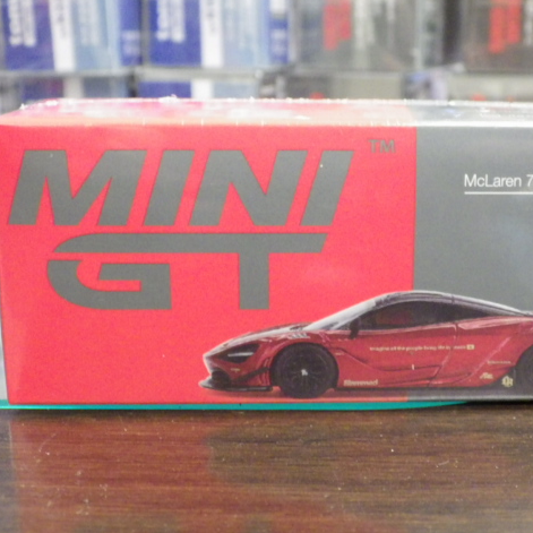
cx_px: 328
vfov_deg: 28.6
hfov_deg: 28.5
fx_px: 1045
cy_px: 266
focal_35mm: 60
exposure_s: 1/25
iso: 1250
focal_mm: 9
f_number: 3.8
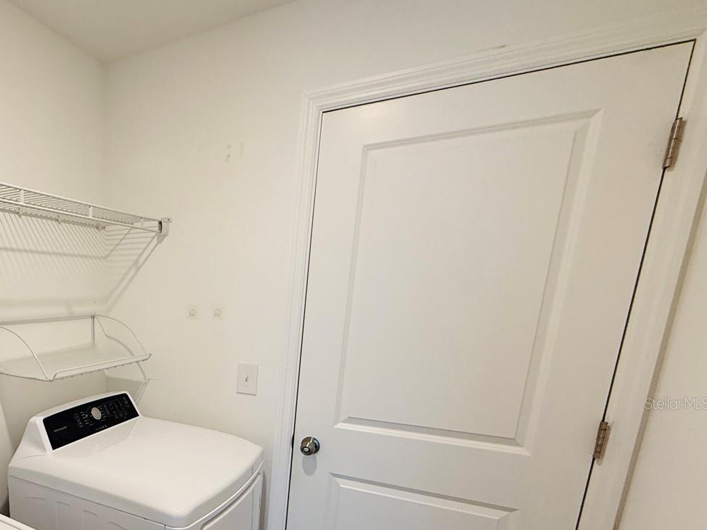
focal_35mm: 23
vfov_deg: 55.8
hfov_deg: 66.5
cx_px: 132
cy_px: 403
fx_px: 470
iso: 200
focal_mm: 2.22
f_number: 2.2
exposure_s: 1/120
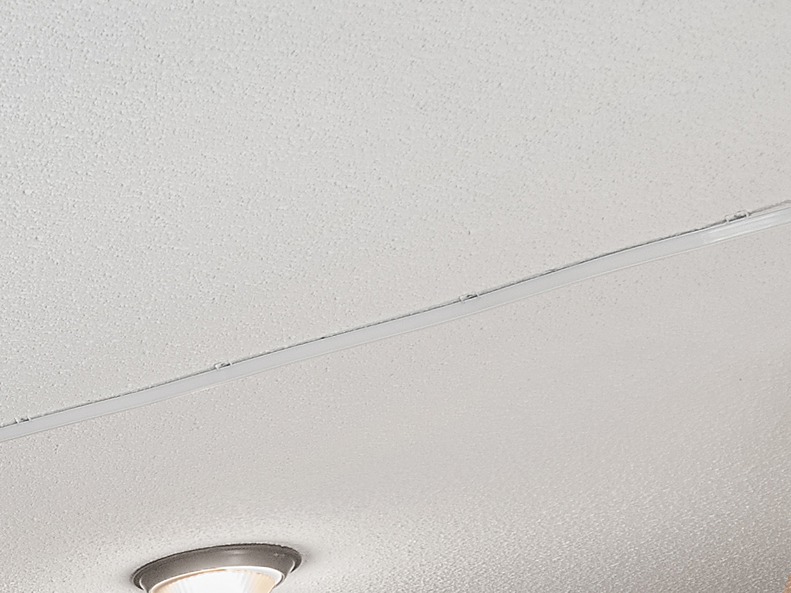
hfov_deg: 19.9
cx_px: -683
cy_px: 1090
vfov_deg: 17.5
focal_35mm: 67
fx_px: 1531
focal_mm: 8
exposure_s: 1/5
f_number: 4
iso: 400
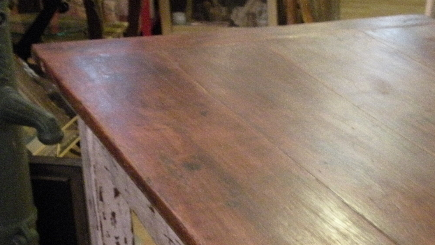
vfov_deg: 14.2
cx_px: 398
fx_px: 969
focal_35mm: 84
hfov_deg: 24.5
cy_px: 247
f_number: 3.2
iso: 400
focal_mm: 7.4
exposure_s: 1/11
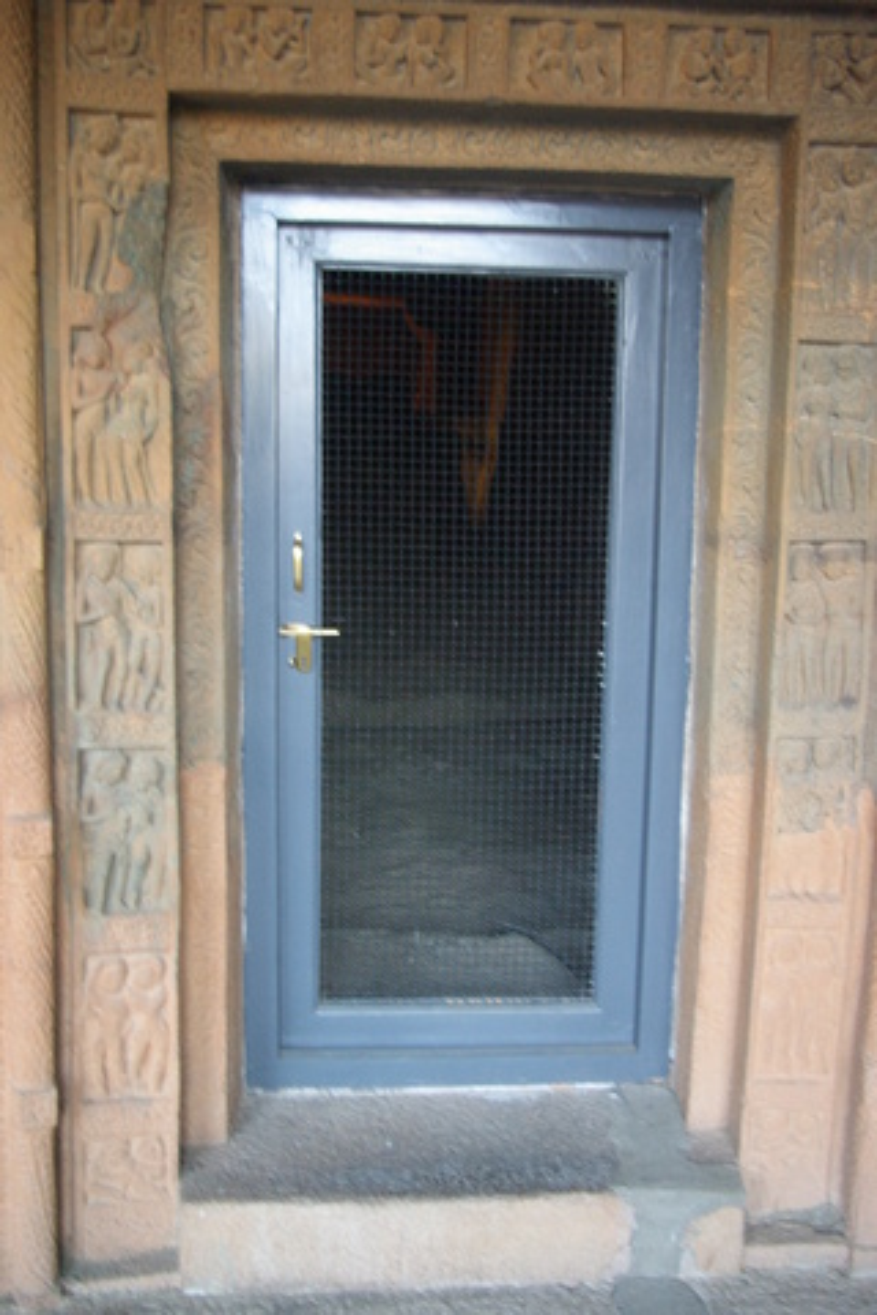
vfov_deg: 53.1
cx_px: 438
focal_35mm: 36
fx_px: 1315
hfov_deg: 36.9
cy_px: 658
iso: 800
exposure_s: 1/6
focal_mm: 24
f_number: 4
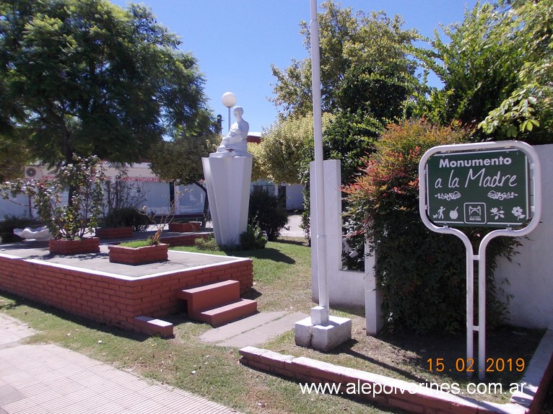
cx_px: 276
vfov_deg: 49.7
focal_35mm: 28
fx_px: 447
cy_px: 207
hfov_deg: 63.5
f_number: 5.4
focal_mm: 4
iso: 80
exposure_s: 1/320
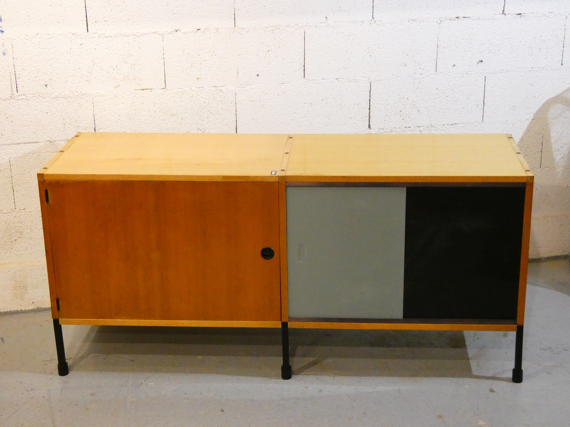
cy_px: 214
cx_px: 285
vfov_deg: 25.2
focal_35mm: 58
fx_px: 955
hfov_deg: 33.2
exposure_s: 1/80
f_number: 4.1
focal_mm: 10.4
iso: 1600
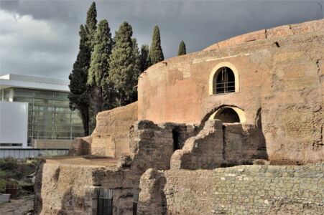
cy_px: 108
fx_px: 468
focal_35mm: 52
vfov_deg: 26.0
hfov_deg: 38.2
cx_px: 162
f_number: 20
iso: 400
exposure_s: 1/160
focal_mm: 52
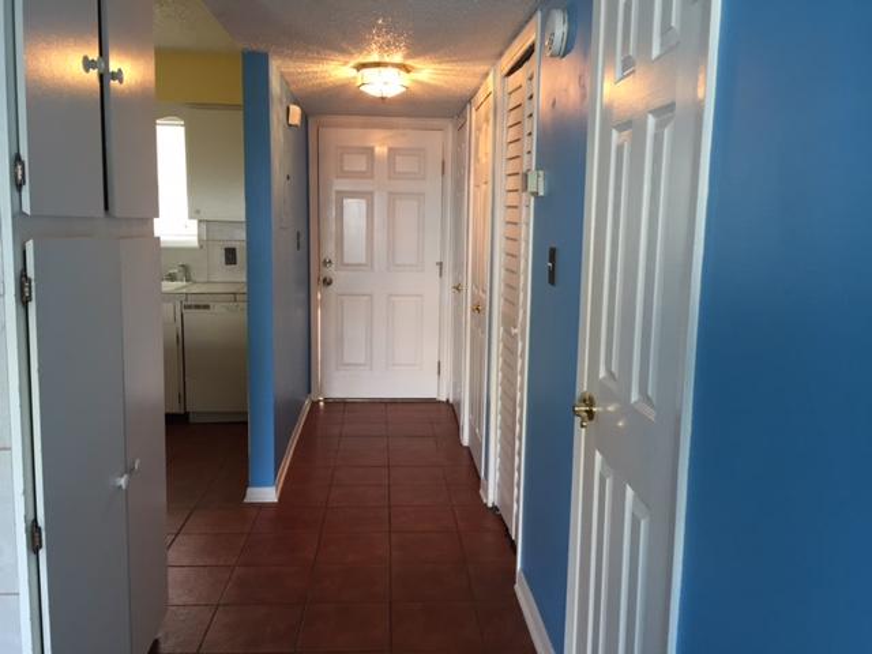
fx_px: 731
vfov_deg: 48.2
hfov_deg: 61.7
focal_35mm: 29
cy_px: 327
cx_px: 436
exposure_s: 1/30
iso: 80
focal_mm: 4.15
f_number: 2.2
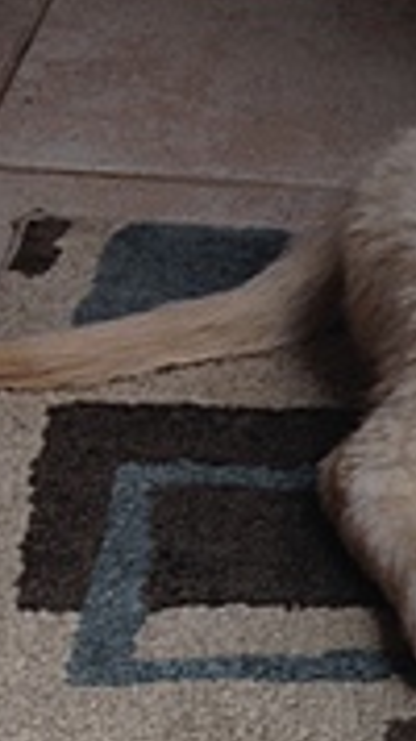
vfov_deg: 20.2
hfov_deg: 11.2
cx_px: 666
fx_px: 2022
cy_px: 704
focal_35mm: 103
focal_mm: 4.28
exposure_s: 1/60
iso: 50
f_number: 2.4
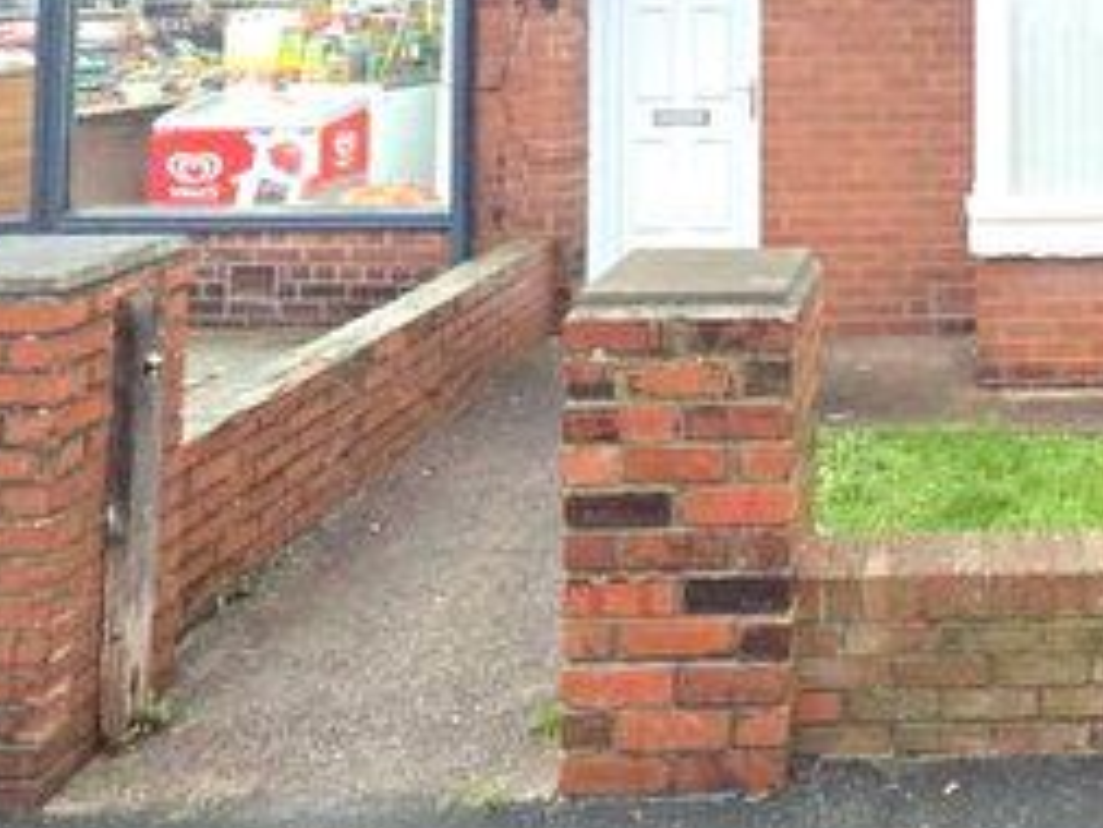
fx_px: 1148
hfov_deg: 45.4
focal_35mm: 36
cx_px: 1038
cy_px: -54
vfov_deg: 34.9
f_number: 2.2
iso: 800
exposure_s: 1/50
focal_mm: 2.2
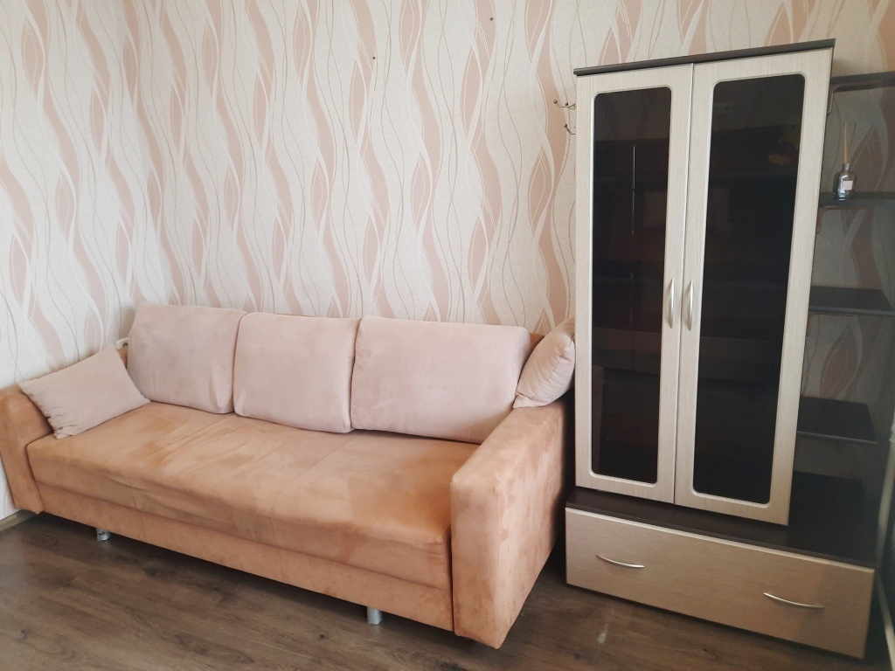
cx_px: 448
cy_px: 336
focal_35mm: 25
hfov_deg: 69.4
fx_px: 646
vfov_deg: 54.9
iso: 160
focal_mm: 4.6
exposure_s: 1/50
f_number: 2
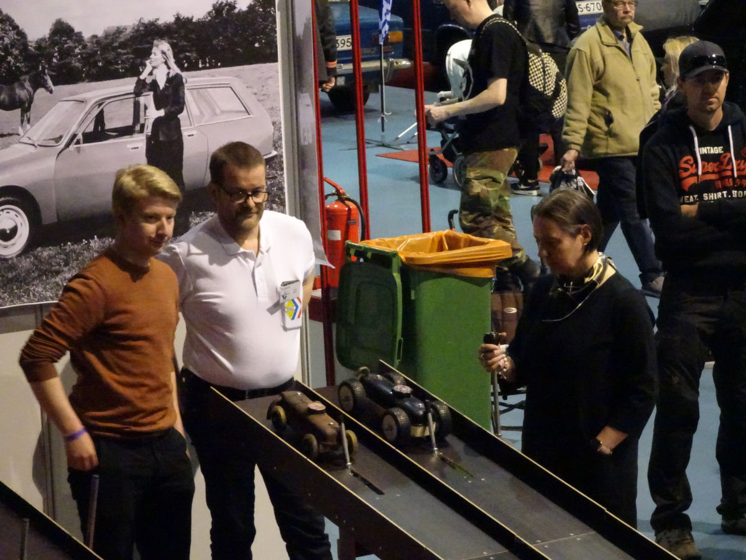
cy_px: 280
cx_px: 373
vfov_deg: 10.2
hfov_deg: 13.5
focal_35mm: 146
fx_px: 3146
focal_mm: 24.99
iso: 3200
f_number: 5.6
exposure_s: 1/80
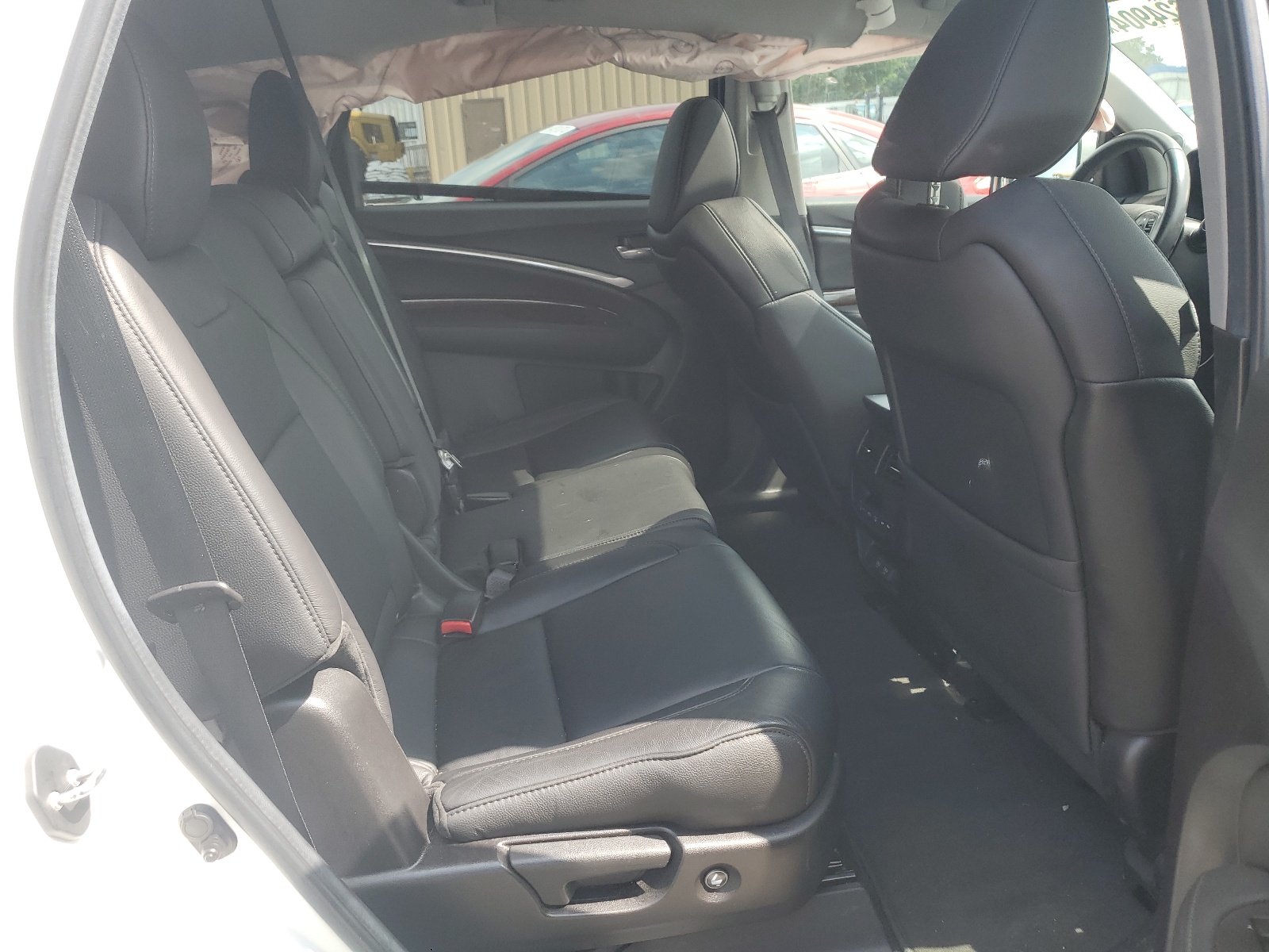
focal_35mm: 26
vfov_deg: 53.1
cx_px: 634
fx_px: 953
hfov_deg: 67.3
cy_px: 476
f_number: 1.5
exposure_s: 1/385
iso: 50
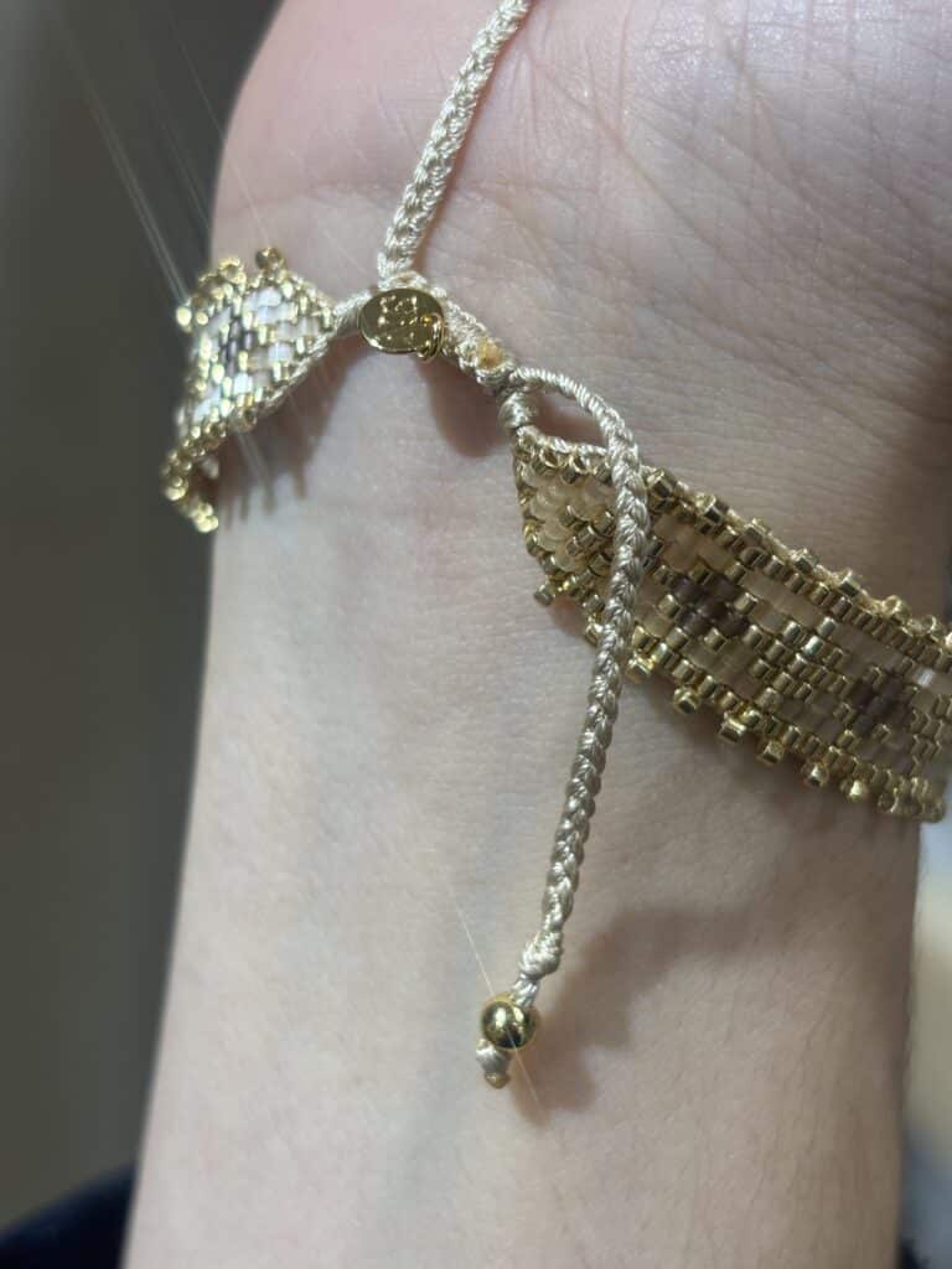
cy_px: 634
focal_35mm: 52
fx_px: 1907
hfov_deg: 28.0
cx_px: 476
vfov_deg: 36.8
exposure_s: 1/100
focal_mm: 5.96
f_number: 1.6
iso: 50
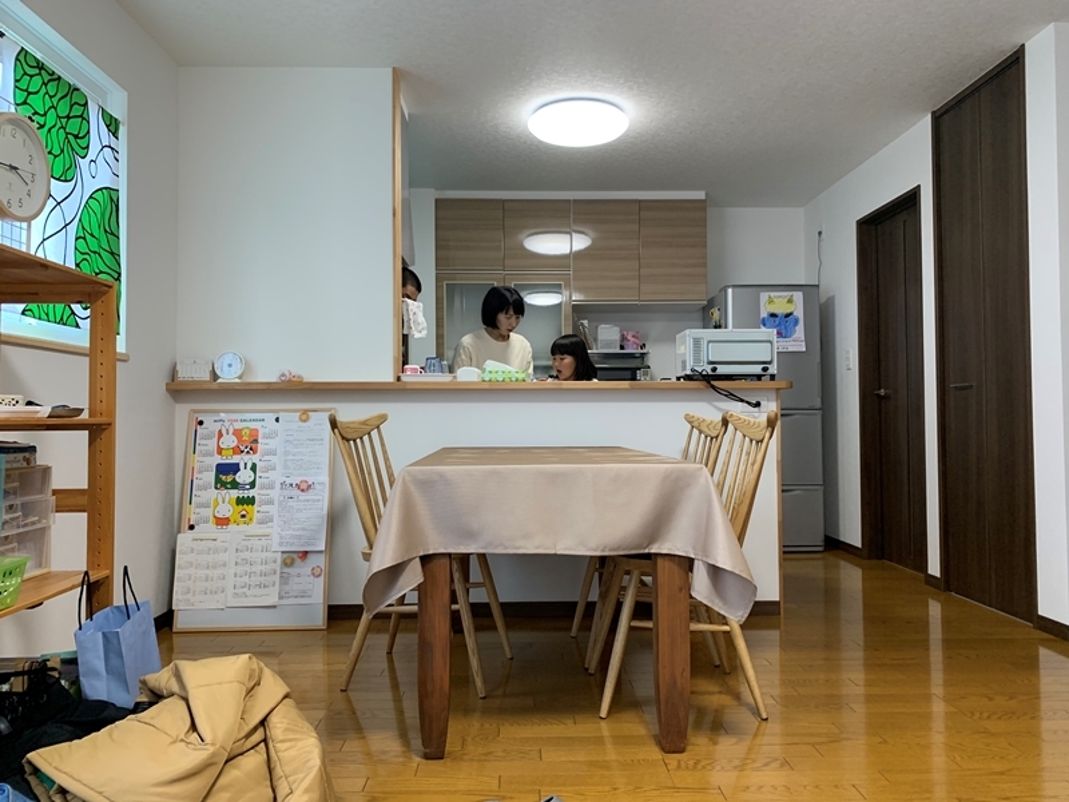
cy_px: 401
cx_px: 534
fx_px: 803
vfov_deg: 53.1
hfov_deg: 67.3
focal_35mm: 26
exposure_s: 1/50
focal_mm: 4.2
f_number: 1.8
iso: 125
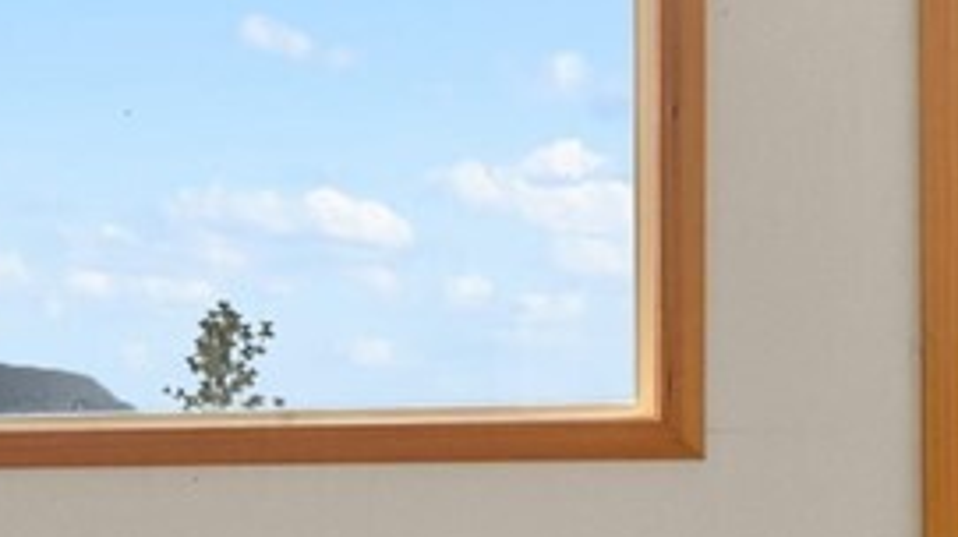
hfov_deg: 17.2
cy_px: 523
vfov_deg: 11.3
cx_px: -680
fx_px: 2682
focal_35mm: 106
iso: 400
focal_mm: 16.1
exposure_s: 1/60
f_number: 4
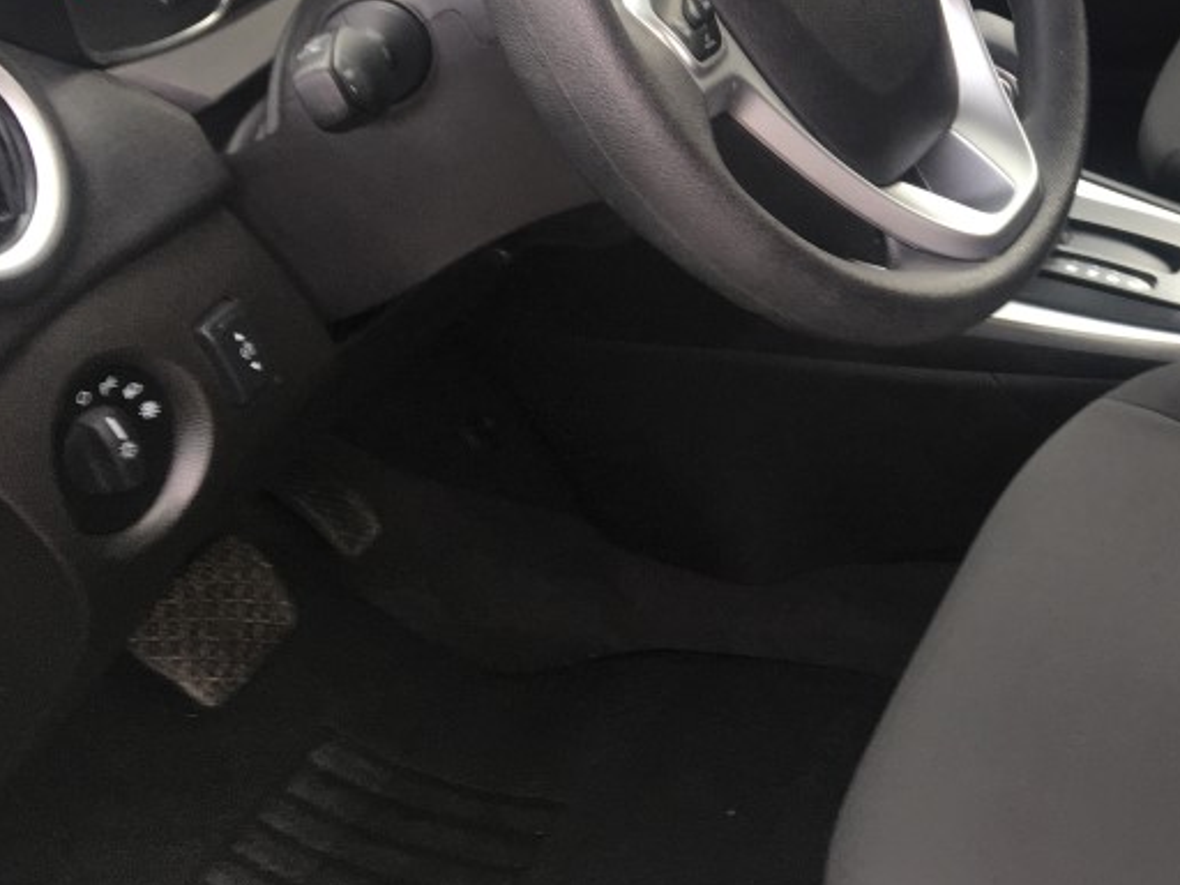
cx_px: 1159
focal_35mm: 58
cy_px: 48
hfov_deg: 31.0
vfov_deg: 24.3
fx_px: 1977
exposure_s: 1/120
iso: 40
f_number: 2.2
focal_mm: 4.15
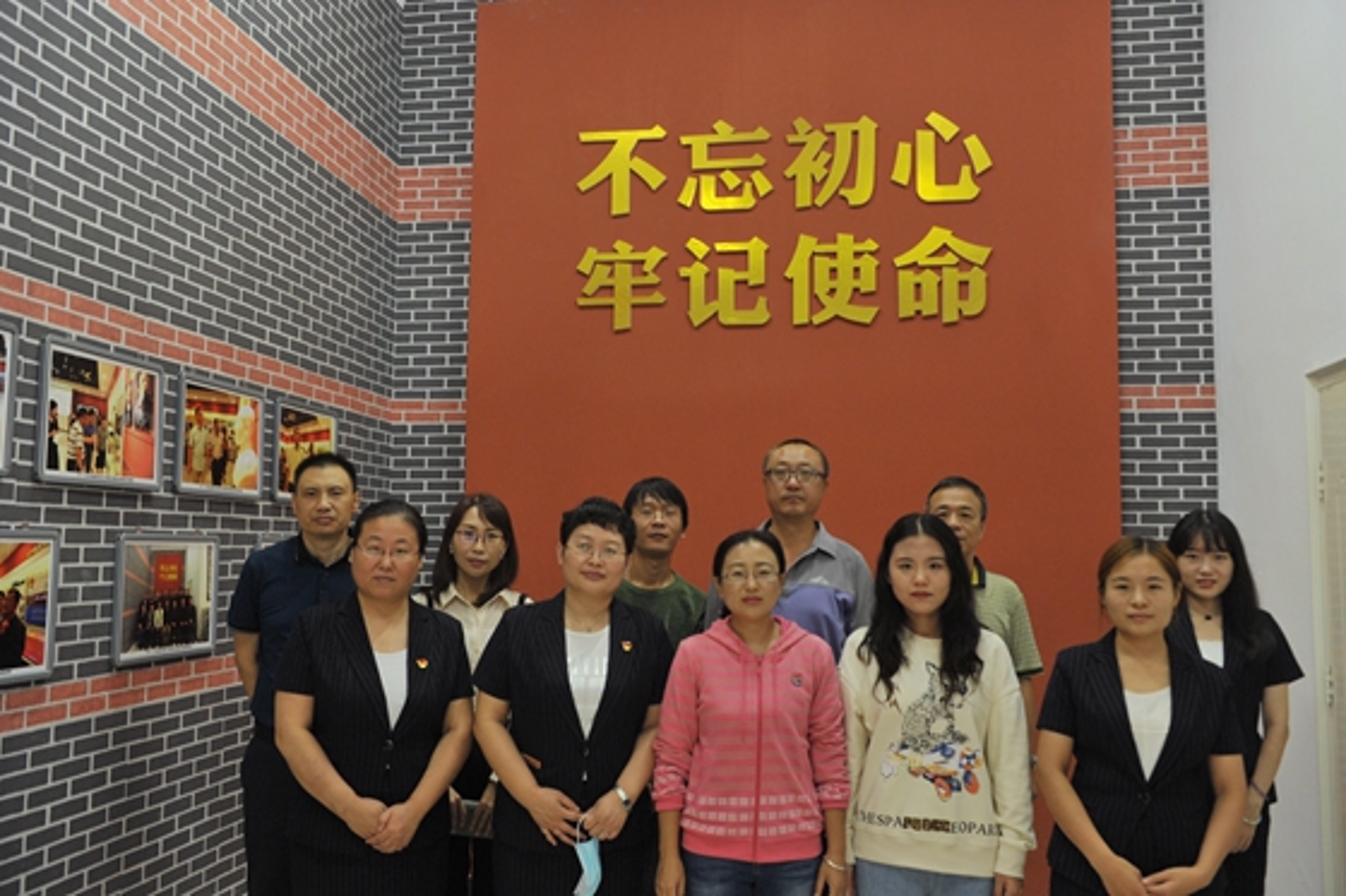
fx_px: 1196
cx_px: 673
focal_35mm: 32
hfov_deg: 58.7
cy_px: 448
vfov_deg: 41.1
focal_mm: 32
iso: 1600
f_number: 4
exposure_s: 1/80
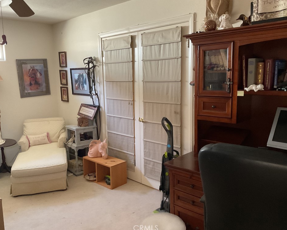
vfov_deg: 47.1
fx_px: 263
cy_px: 114
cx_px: 141
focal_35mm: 31
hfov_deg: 57.2
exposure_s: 1/30
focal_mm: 3
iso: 250
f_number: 1.8
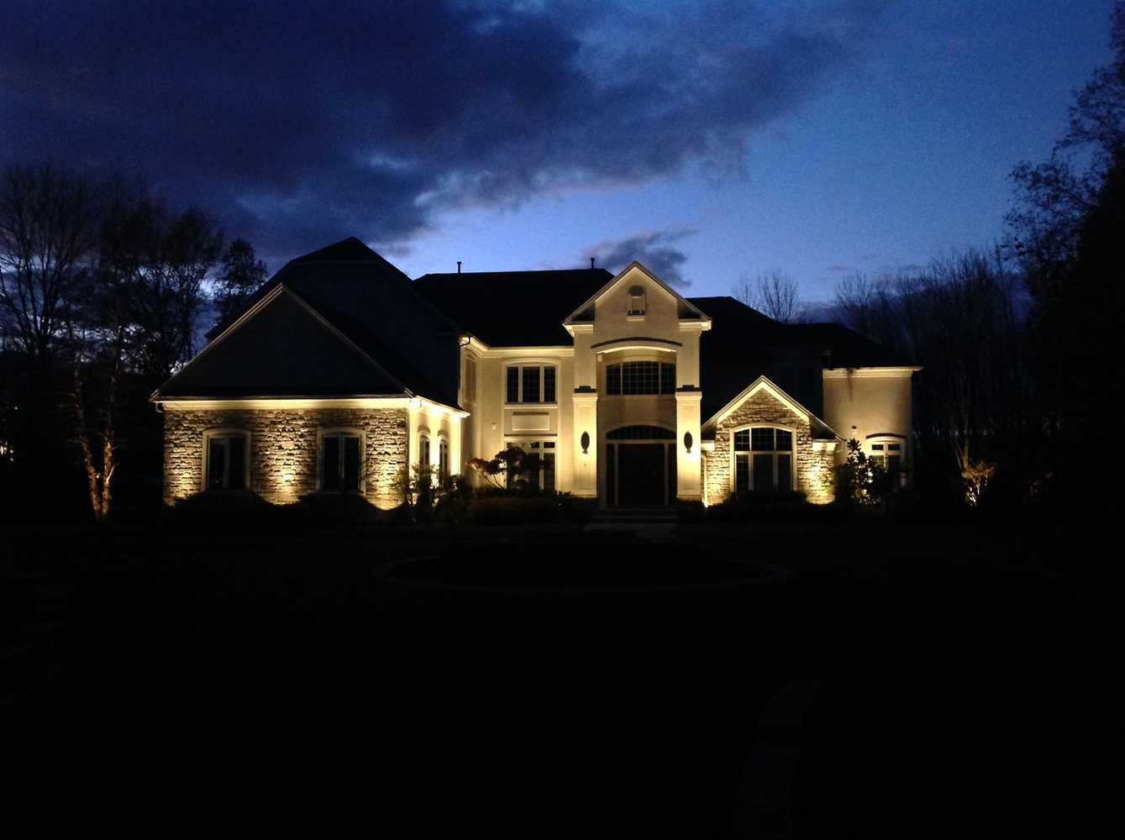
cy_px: 420
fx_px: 1136
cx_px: 562
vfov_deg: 40.6
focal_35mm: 35
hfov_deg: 52.7
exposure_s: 1/15
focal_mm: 4.28
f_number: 2.4
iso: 320
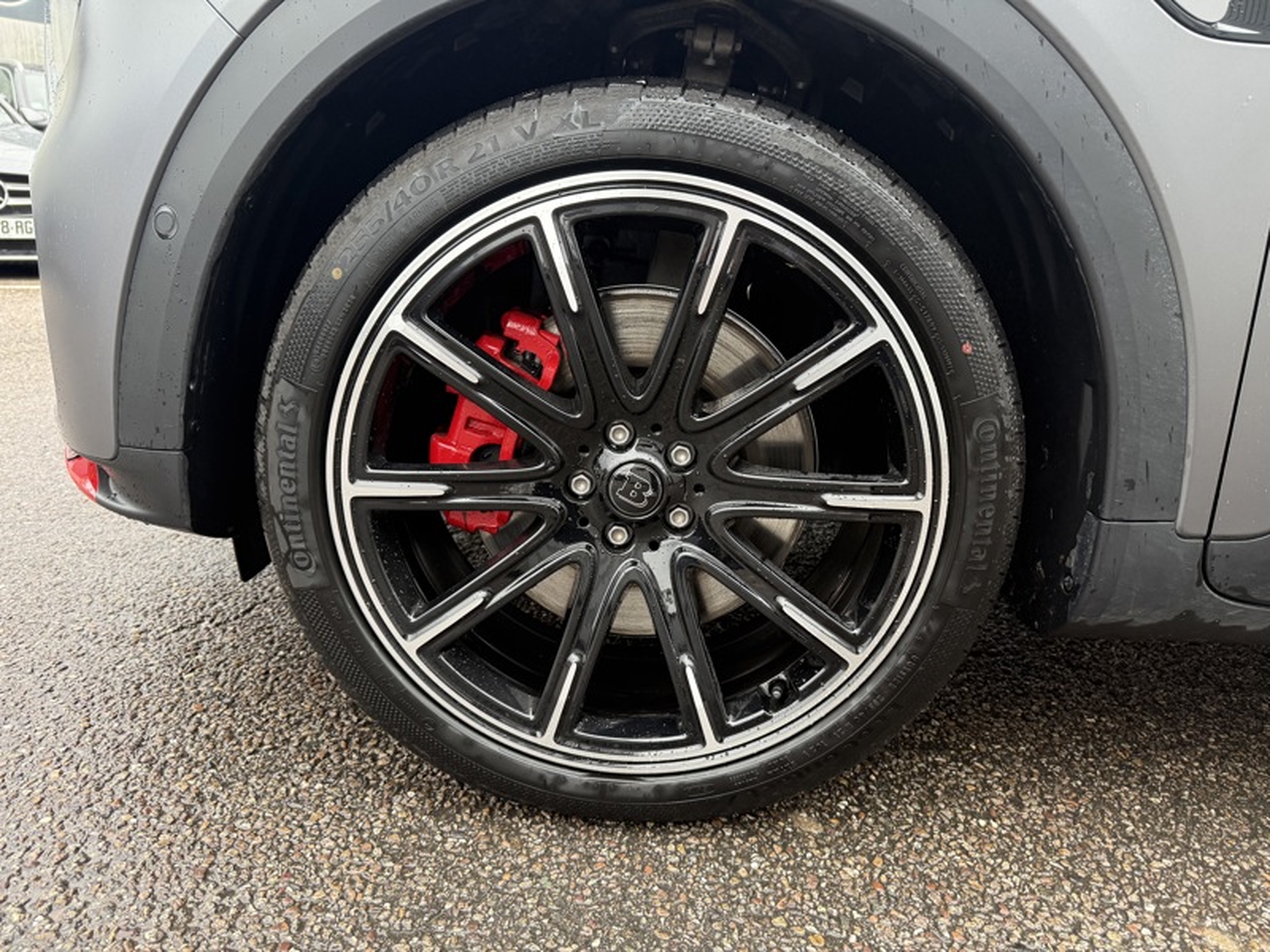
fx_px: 881
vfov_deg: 56.8
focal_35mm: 24
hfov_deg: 71.6
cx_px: 635
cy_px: 476
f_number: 1.78
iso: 200
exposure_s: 1/80
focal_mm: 6.76
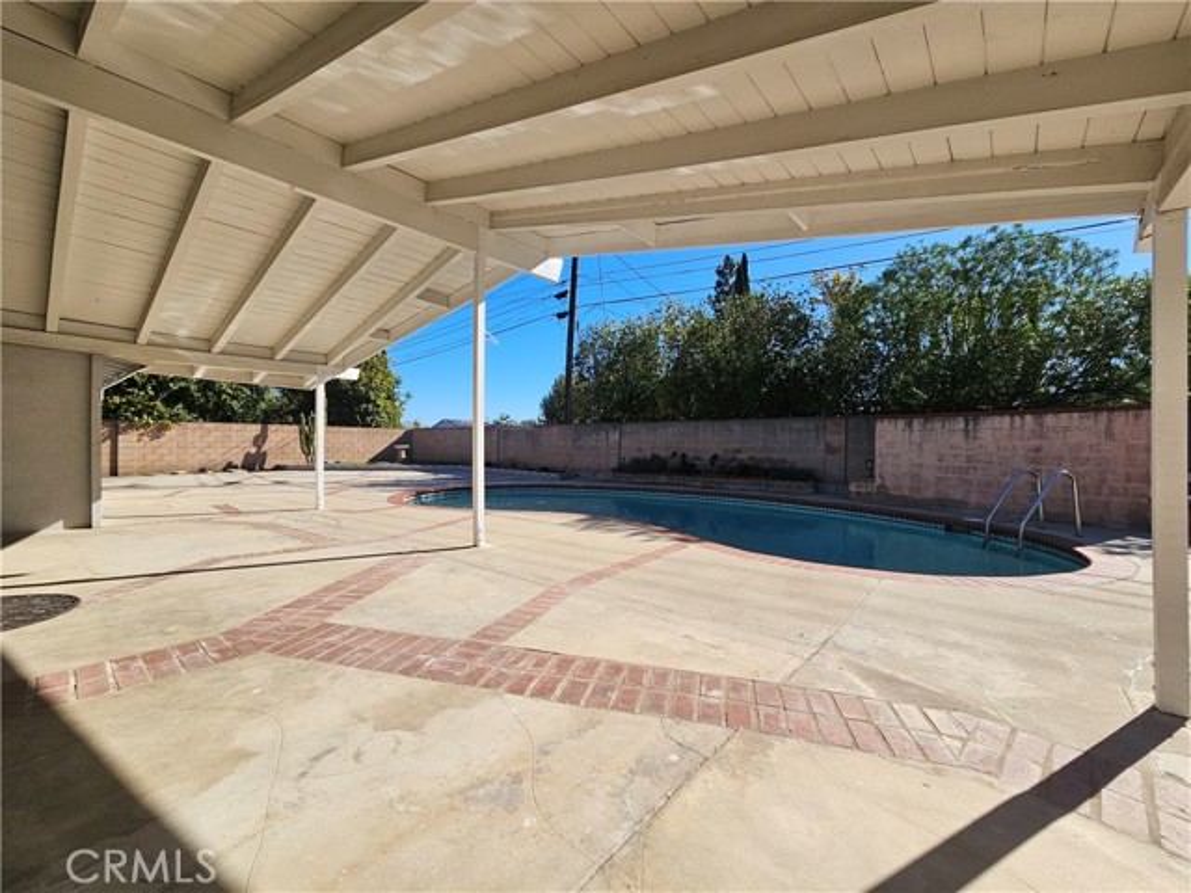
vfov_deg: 89.9
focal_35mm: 13
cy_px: 446
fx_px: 447
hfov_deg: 106.2
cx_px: 596
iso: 50
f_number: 2.2
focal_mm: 2.2
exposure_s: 1/1709
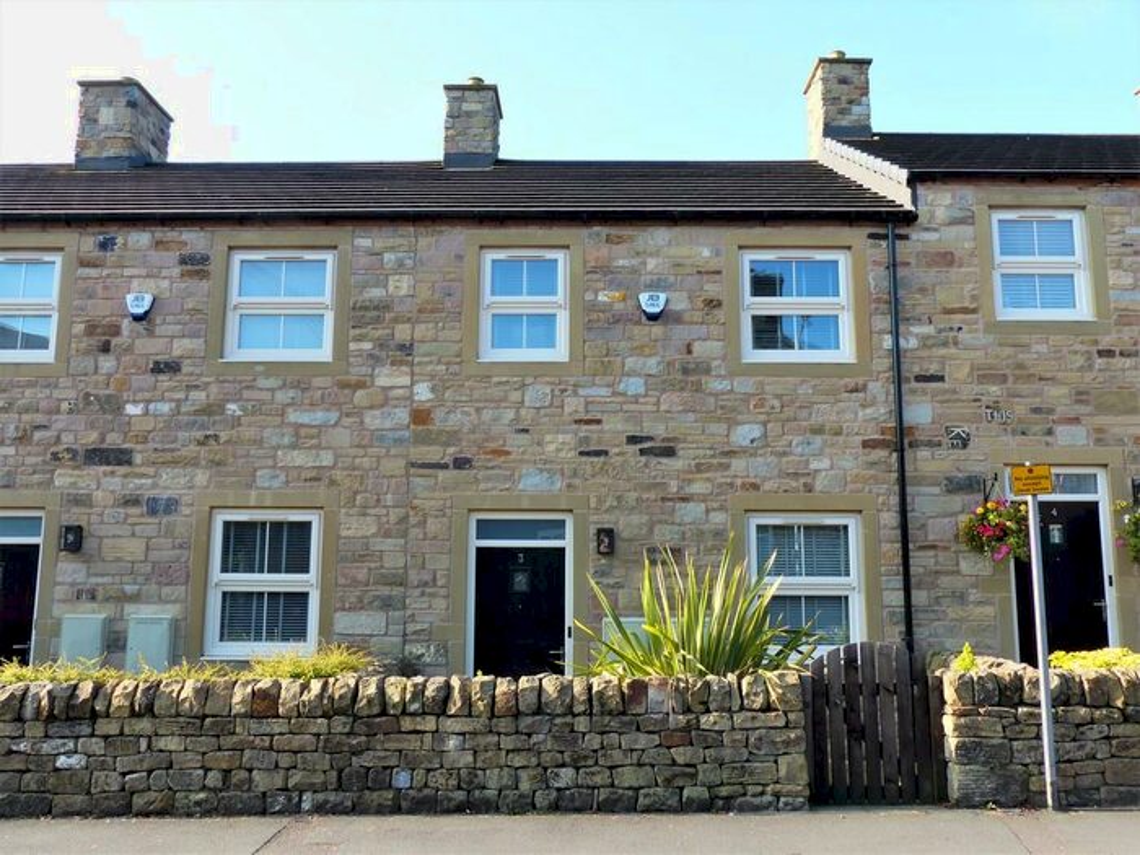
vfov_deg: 48.2
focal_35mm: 29
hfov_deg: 61.7
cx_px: 570
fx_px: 955
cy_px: 428
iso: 100
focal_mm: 5.2
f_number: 4
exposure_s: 1/200
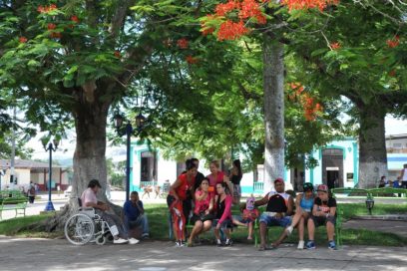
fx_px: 678
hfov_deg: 33.4
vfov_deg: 22.6
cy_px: 136
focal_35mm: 60
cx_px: 204
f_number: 6.3
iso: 400
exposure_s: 1/400
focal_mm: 40
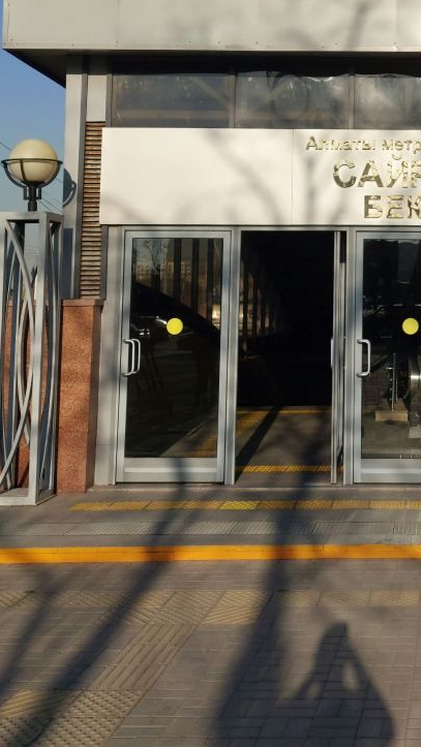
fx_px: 932
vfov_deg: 42.8
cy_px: 216
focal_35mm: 47
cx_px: 423
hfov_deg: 24.3
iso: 25
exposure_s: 1/1667
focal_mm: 5.23
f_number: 1.8
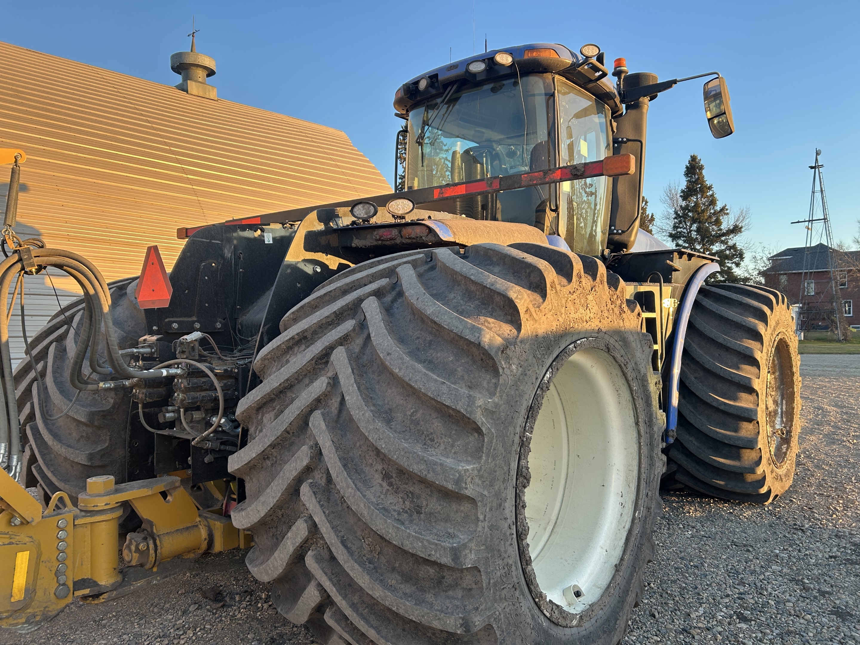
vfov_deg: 53.1
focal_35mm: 26
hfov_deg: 67.3
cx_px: 430
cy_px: 322
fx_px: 646
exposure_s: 1/394
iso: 50
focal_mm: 5.7
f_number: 1.5
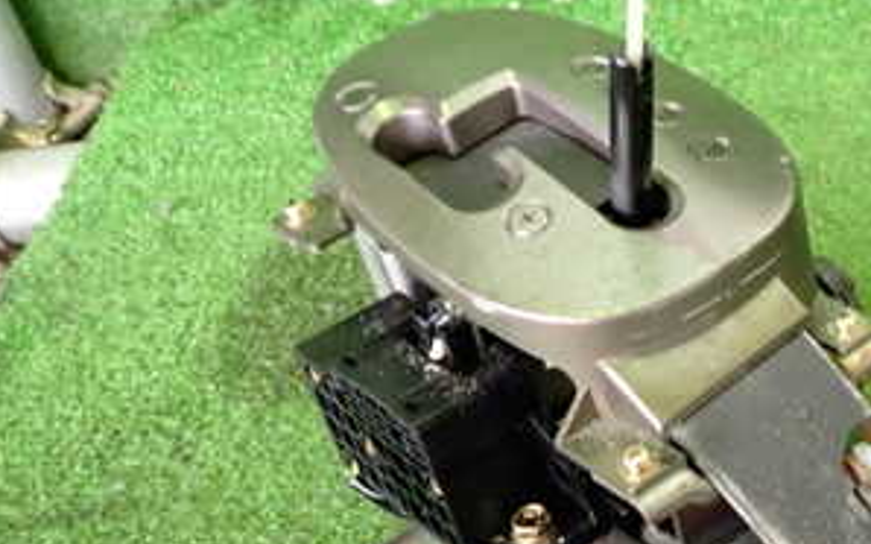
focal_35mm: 64
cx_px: 862
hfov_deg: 29.9
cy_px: 491
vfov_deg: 19.9
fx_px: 1519
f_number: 2.3
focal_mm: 5.4
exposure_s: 1/30
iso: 500
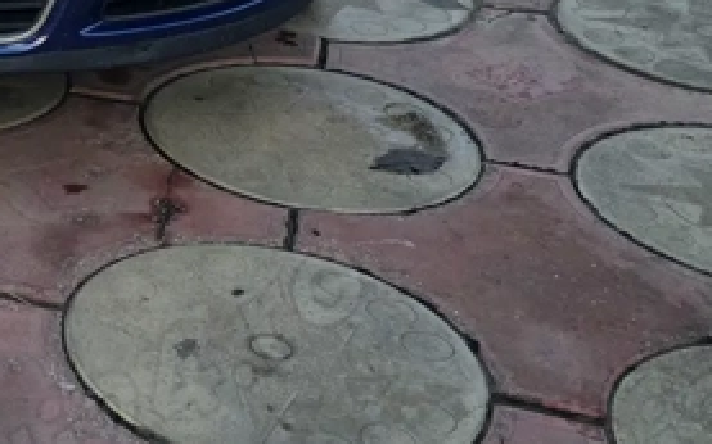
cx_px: -216
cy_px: -157
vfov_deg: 14.2
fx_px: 1707
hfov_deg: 21.3
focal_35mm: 88
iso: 40
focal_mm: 6.3
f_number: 1.7
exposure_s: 1/180
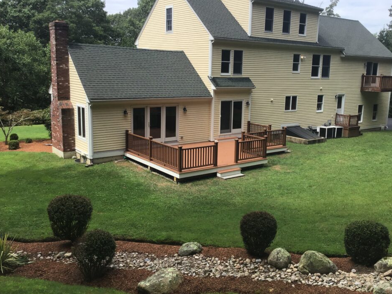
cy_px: 133
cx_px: 214
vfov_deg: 41.7
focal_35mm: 34
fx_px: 385
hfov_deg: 53.9
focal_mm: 3.3
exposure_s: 1/741
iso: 25
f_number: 2.4
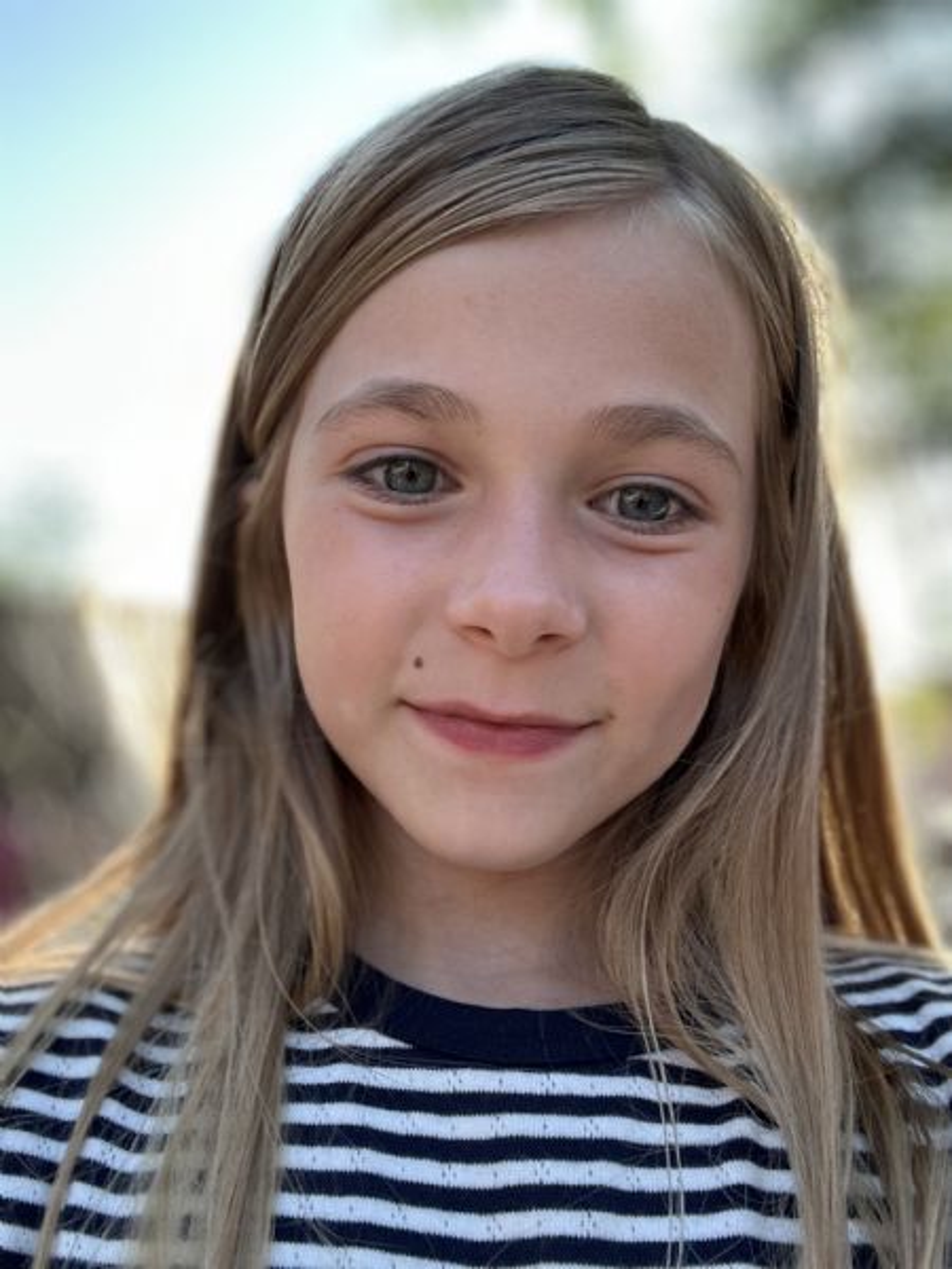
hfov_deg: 46.8
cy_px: 634
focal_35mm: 30
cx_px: 476
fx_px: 1100
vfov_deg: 60.0
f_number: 1.9
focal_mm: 2.69
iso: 40
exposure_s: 1/156
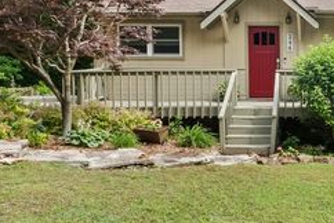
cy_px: 23
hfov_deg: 47.3
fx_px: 307
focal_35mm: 33
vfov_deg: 37.5
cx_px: 335
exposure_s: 1/250
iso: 800
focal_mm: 10.5
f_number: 9
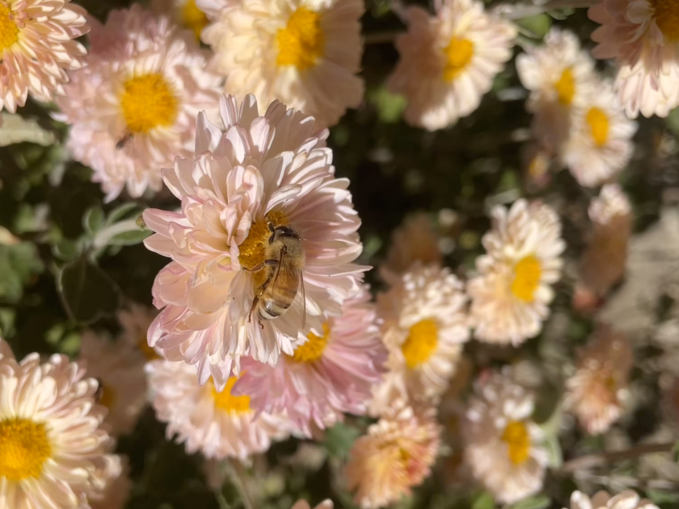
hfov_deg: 52.2
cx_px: 267
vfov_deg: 40.5
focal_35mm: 35
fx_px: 687
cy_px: 303
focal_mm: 4.2
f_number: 1.6
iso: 32
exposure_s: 1/6494
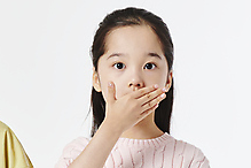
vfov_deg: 5.4
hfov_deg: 8.1
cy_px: 128
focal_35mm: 252
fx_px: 1757
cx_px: 24
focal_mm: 92
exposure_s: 1/125
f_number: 11
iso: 100
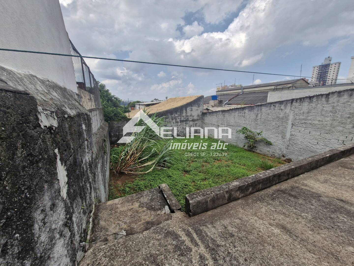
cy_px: 133
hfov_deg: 106.2
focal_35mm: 13
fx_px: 133
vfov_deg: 89.9
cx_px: 177
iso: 50
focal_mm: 1.74
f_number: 2.2
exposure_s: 1/1320
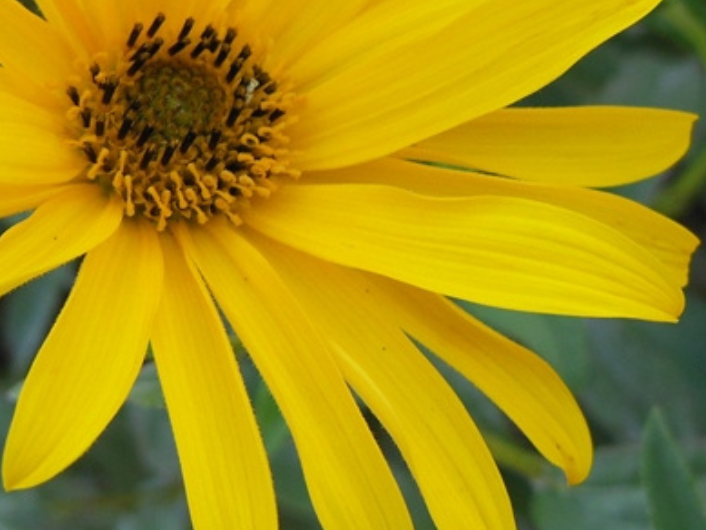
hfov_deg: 24.0
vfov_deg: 18.1
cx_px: 223
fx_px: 1653
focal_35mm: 81
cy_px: 148
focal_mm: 8
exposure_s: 1/250
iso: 250
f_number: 4.4
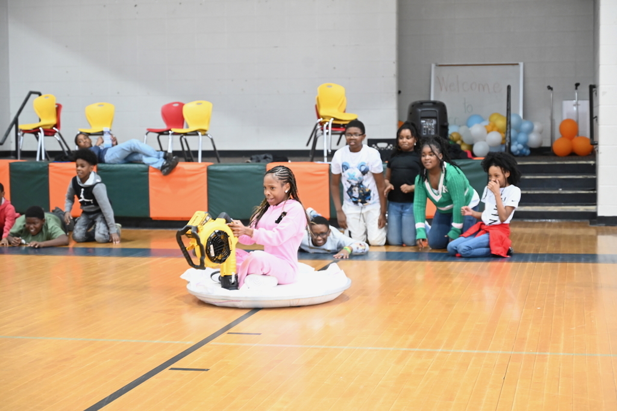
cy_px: 206
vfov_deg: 19.4
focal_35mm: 70
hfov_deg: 28.9
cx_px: 308
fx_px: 1199
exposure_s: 1/200
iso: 3200
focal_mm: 70
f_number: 4
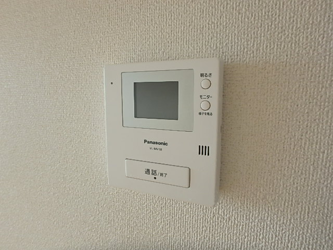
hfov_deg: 79.0
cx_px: 166
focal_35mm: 21
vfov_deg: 63.4
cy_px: 125
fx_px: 202
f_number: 3.5
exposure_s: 1/50
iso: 200
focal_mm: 3.7
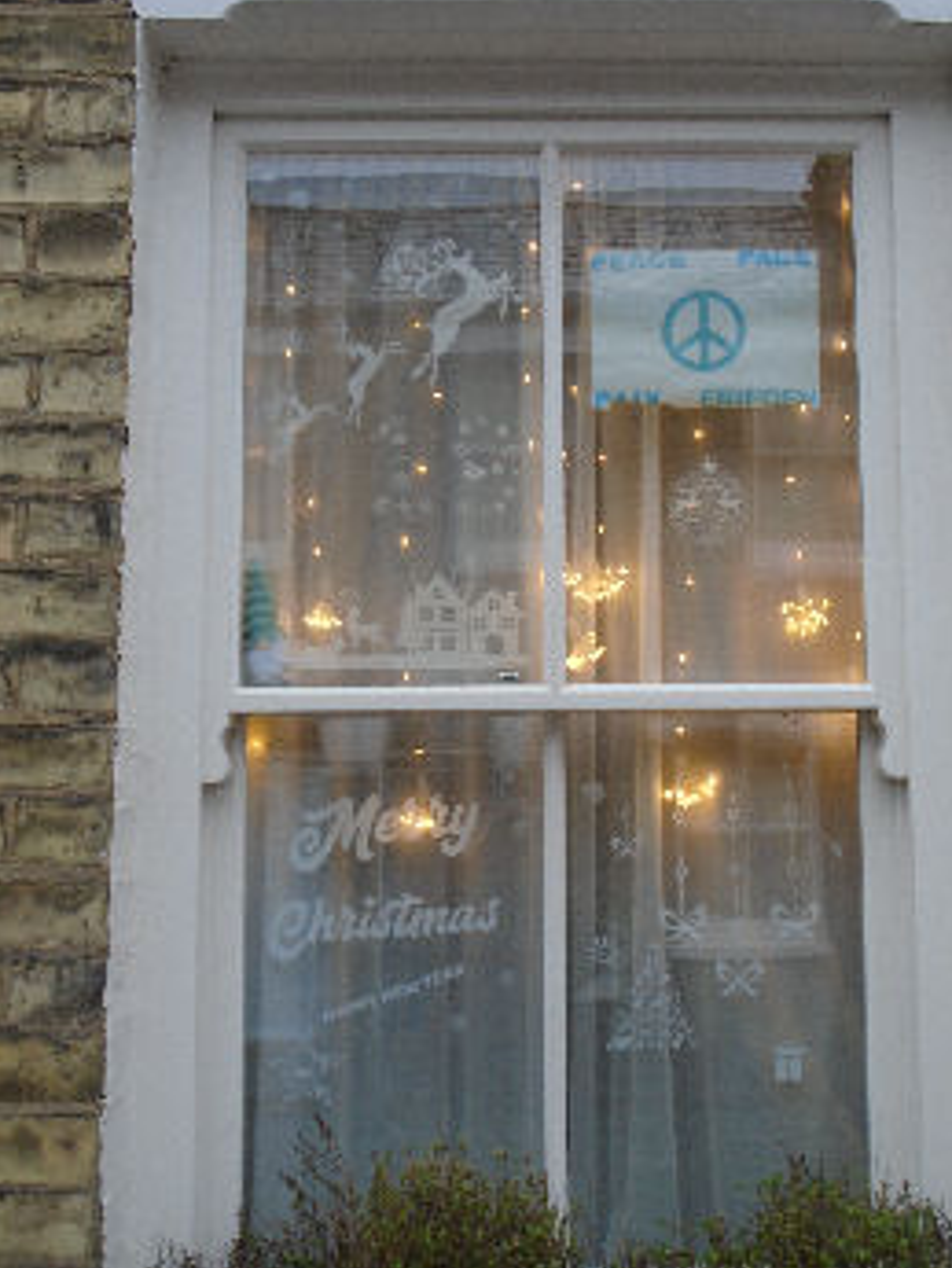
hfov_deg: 33.5
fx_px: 1576
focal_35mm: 43
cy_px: 673
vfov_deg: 43.8
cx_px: 557
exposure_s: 1/30
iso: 100
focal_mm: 6.4
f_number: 3.8
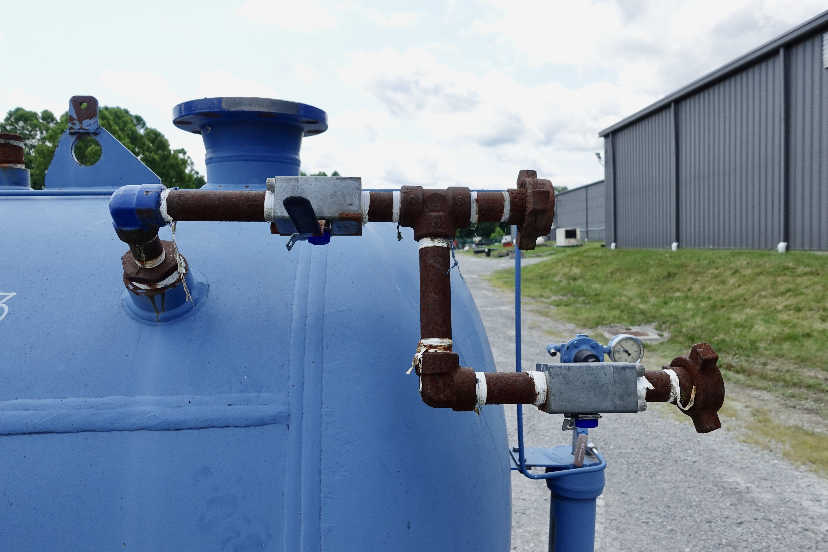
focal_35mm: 25
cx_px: 414
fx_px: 575
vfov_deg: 51.3
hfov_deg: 71.5
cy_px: 286
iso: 125
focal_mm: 9.4
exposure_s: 1/640
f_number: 4
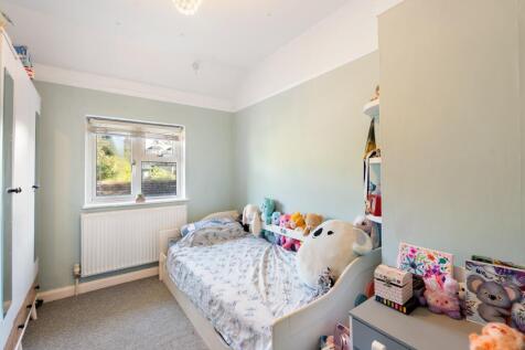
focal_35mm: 16
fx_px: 233
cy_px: 175
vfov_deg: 73.7
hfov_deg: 96.8
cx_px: 262
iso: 320
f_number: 8
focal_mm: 16
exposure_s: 1.6
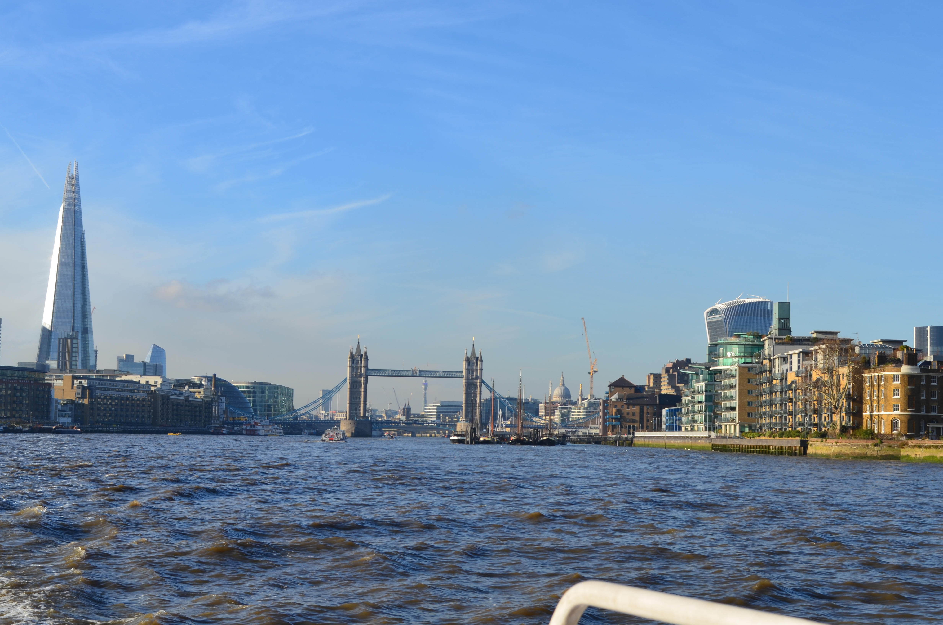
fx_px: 1568
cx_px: 472
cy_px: 312
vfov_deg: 22.5
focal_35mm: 60
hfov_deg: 33.5
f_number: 11
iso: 100
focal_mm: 40
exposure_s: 1/125
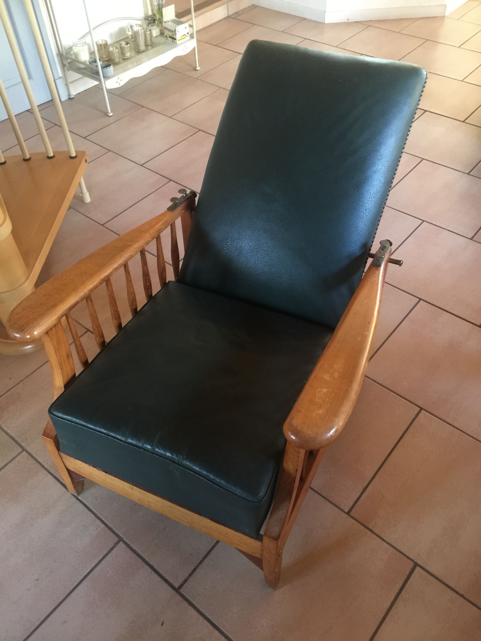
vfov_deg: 61.7
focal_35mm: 29
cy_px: 320
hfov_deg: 48.2
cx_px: 240
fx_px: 537
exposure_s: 1/8
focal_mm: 4.15
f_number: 2.2
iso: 125
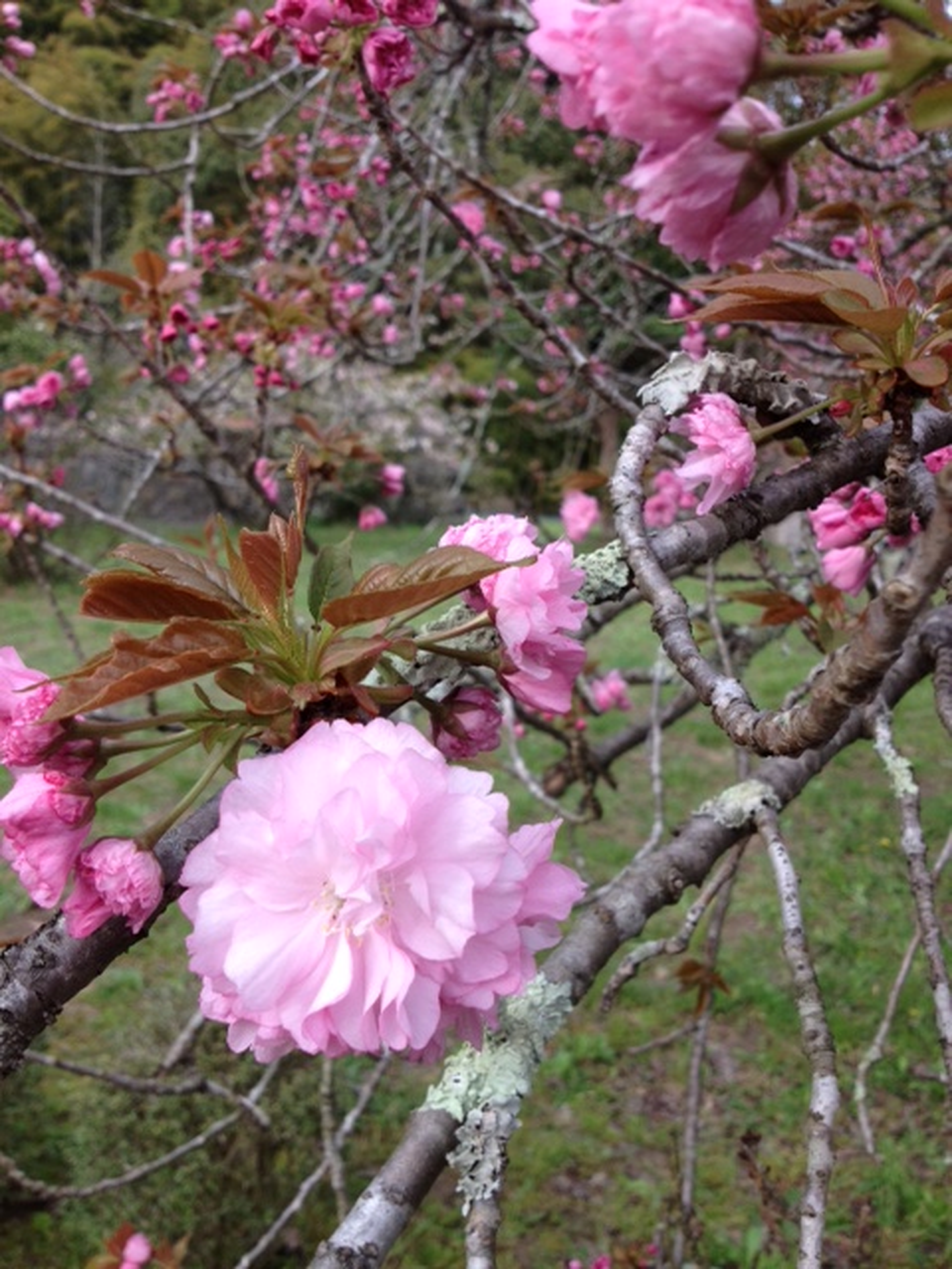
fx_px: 1283
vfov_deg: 52.6
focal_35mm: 35
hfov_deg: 40.7
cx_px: 476
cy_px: 634
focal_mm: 4.28
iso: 64
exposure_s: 1/224
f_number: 2.4
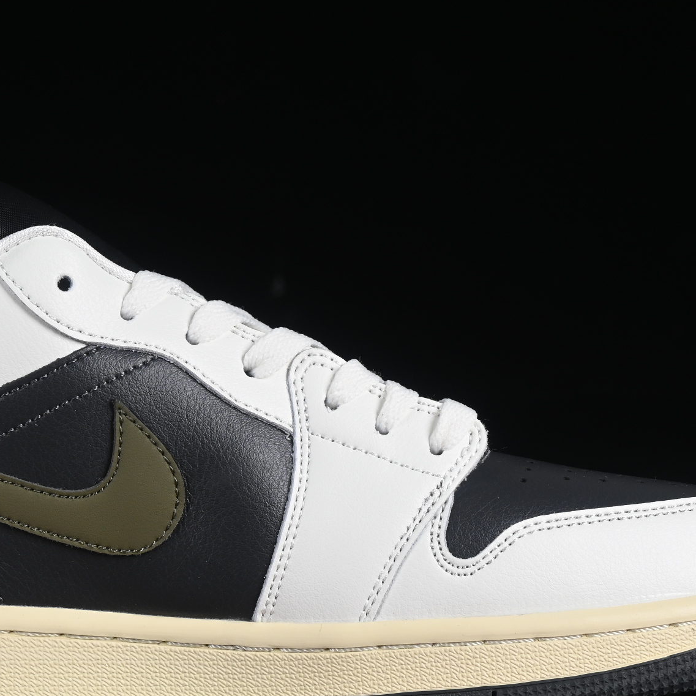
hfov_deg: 11.2
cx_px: 196
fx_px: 3549
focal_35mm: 156
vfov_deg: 11.2
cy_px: 379
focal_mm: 50
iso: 160
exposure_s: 1/80
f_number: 8
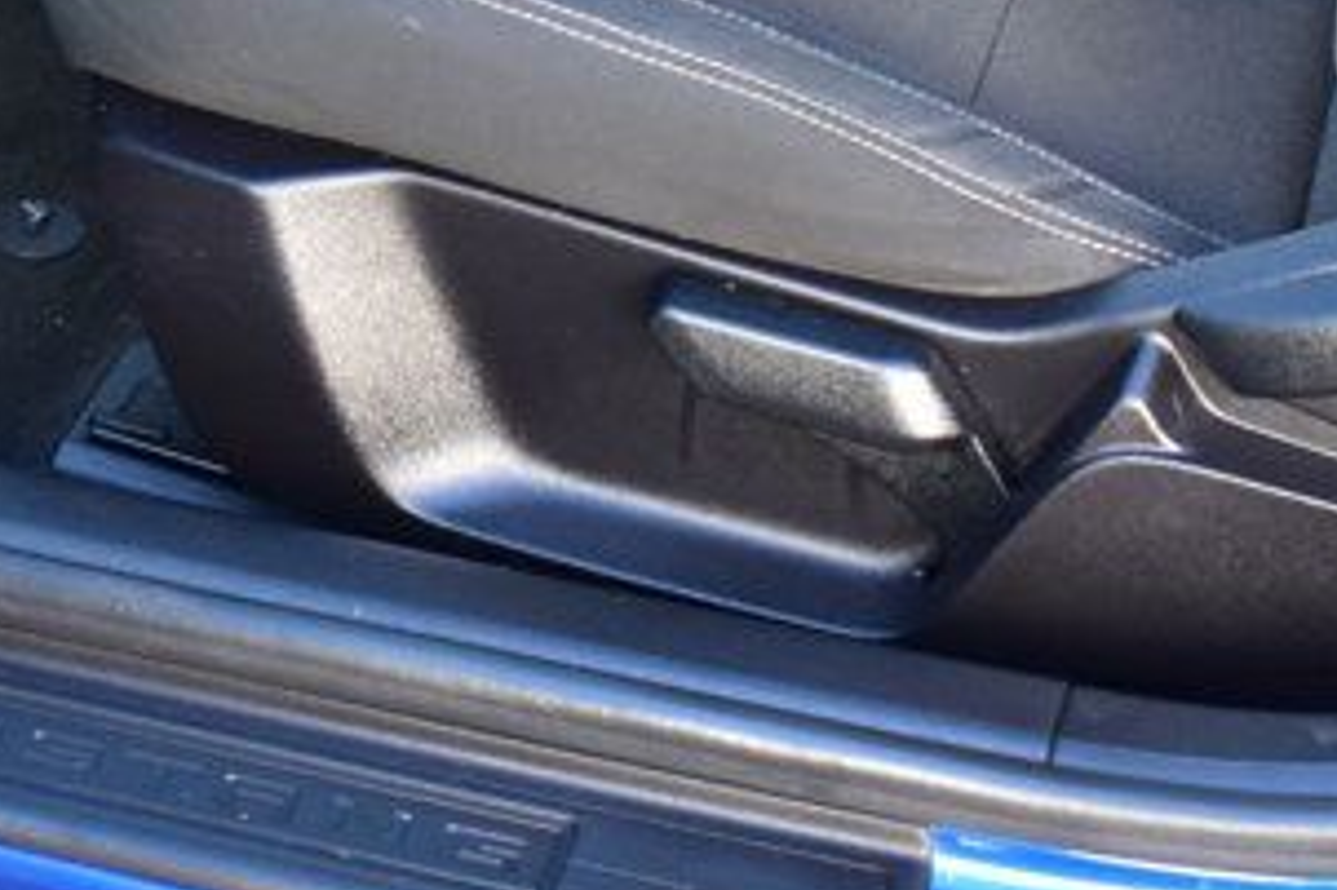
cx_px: 35
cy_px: -323
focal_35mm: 107
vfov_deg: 12.4
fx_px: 3960
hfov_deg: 18.7
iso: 400
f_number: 7.1
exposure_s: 1/25
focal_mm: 21
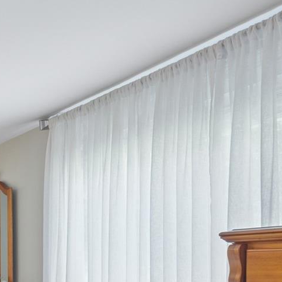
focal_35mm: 54
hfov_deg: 20.6
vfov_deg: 28.5
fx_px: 498
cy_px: 317
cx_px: -242
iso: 200
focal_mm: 15
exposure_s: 1/3
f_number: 11
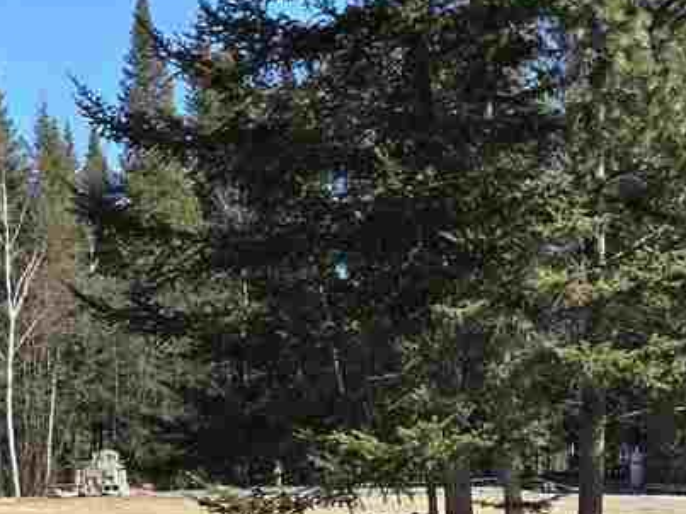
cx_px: 1001
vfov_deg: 19.5
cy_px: 524
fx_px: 1446
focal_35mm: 73
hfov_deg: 22.4
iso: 12
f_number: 1.7
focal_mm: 6.3
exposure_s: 1/362
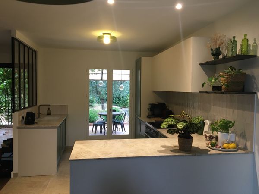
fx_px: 217
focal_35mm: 29
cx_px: 130
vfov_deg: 48.2
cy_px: 97
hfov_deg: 61.7
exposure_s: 1/33
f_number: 2.2
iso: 125
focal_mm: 4.15
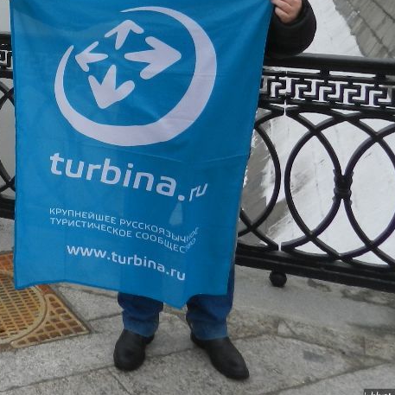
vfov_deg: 28.0
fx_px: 736
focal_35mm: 57
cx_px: -41
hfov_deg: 27.5
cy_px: -11
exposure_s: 1/160
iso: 160
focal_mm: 4
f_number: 3.4
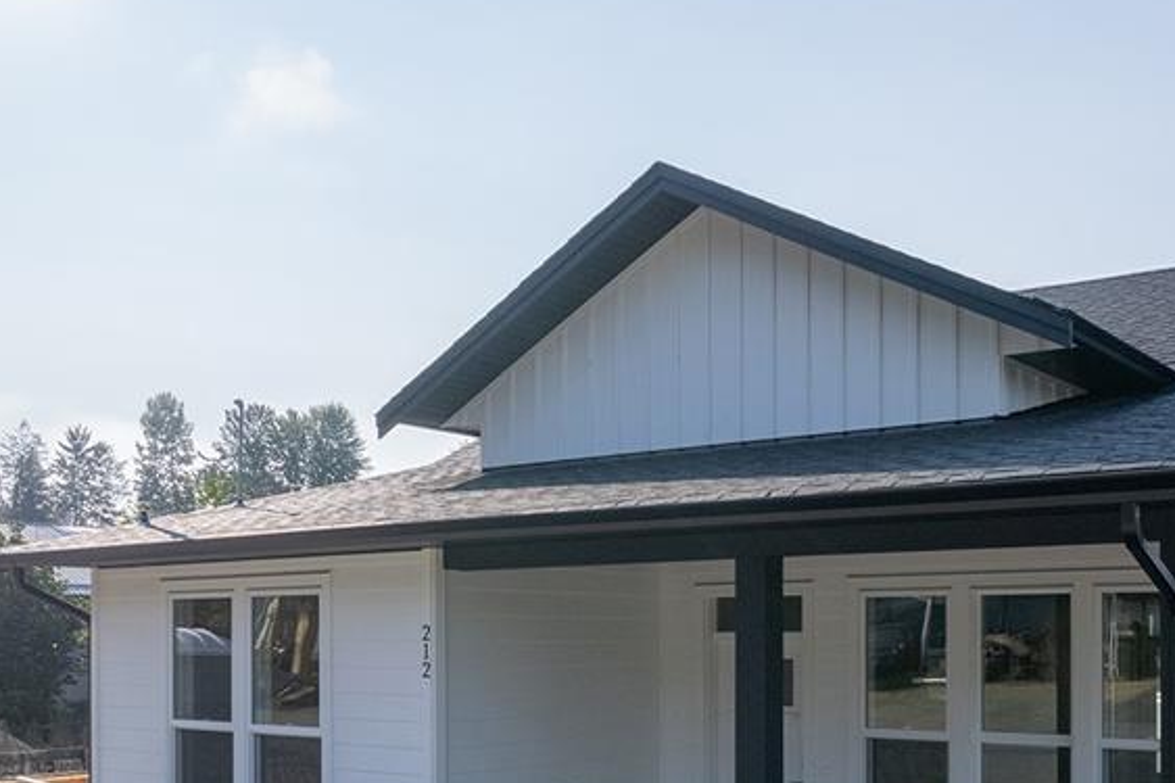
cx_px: 751
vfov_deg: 32.3
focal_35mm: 40
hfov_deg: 47.9
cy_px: 649
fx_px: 1305
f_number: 2.8
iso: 100
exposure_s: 1/4000
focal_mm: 8.38
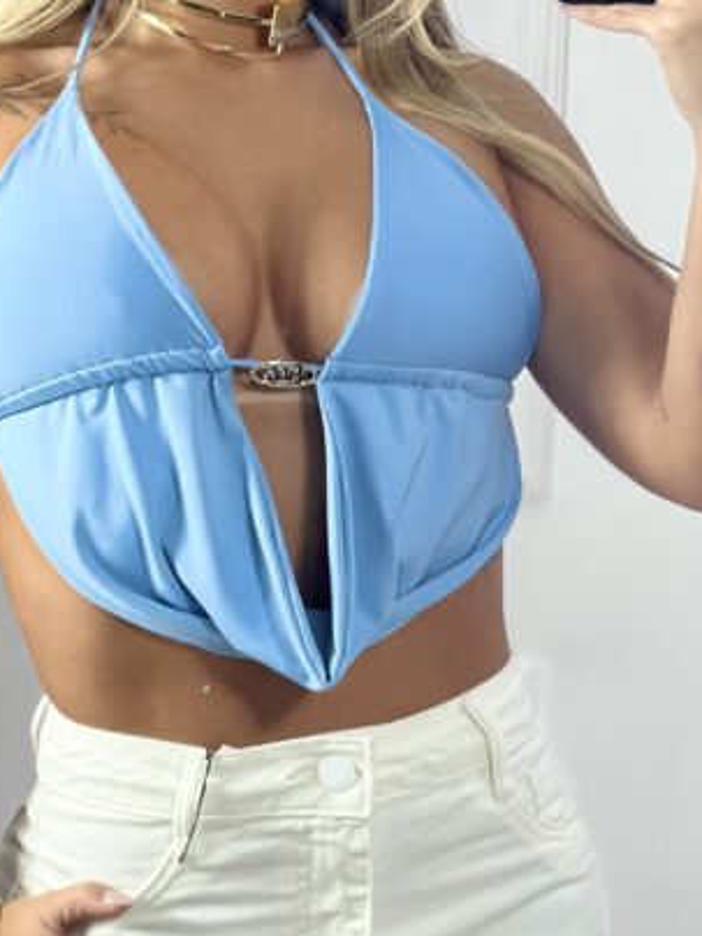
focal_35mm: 178
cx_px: 257
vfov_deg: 11.1
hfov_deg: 8.3
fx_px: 4813
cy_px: 321
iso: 100
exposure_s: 1/120
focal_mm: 9
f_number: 2.8
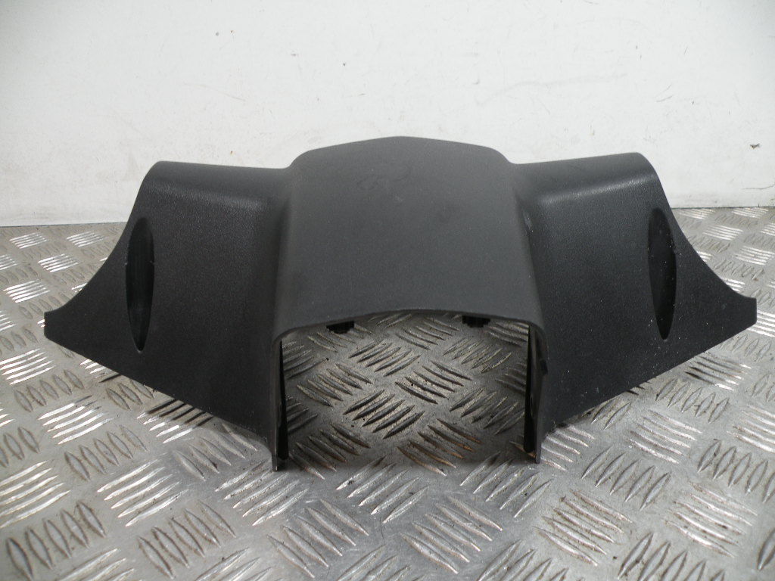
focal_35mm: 27
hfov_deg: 65.3
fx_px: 604
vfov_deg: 51.4
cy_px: 290
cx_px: 388
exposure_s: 1/70.6
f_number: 2.8
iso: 76
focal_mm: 4.7
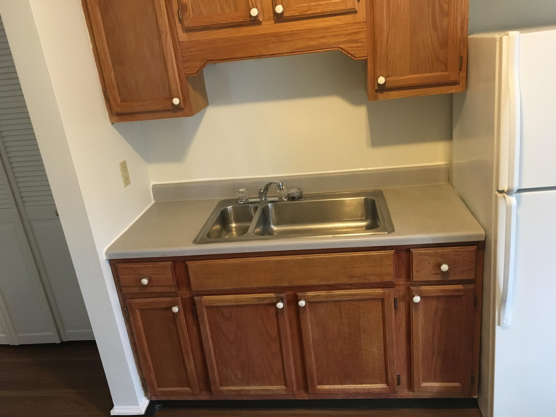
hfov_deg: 61.7
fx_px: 466
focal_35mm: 29
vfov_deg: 48.2
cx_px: 278
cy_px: 208
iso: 200
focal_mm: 4.15
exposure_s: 1/30
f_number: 2.2
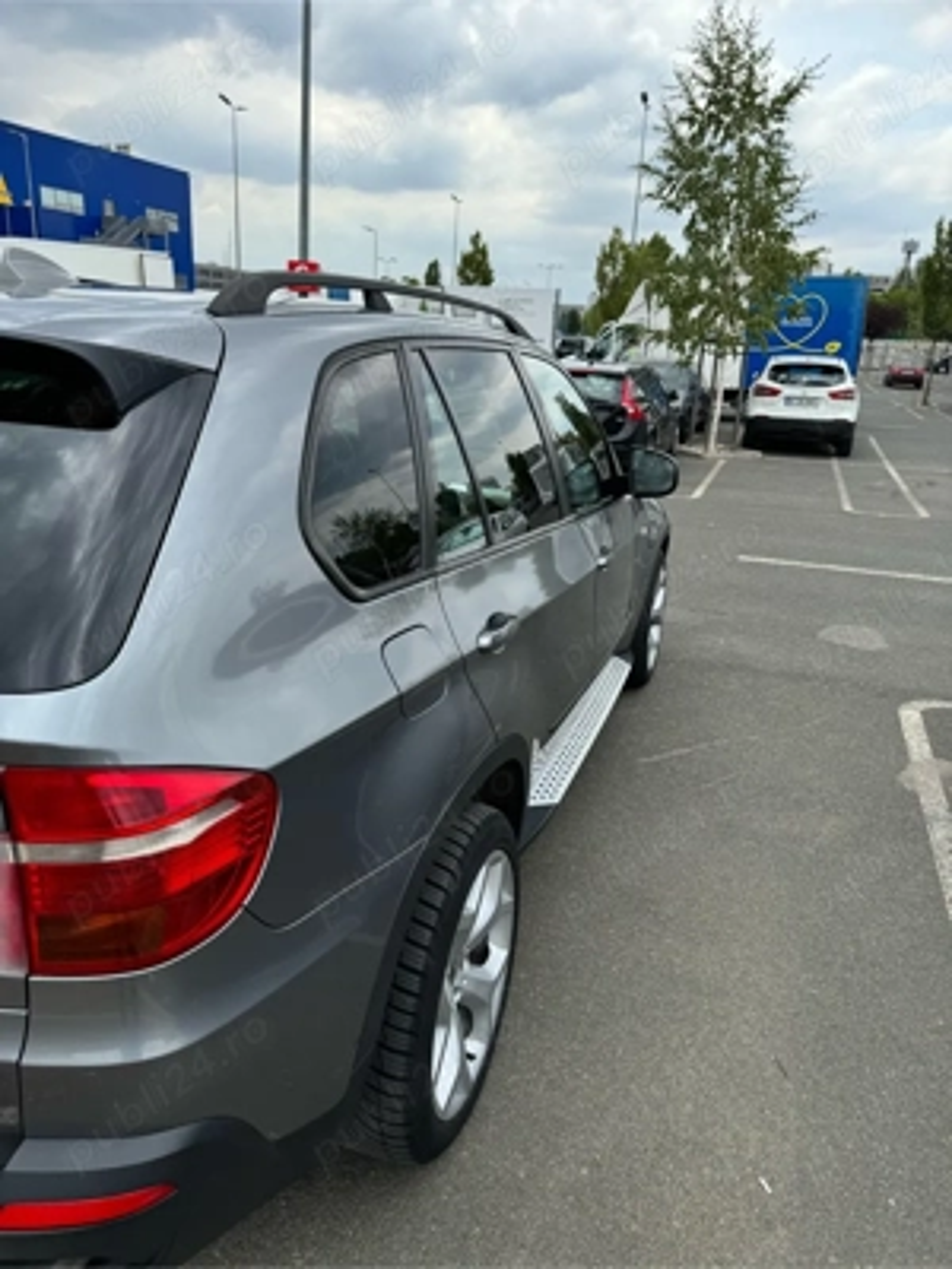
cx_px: 476
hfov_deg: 56.8
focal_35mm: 24
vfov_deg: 71.6
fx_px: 880
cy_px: 634
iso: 80
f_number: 1.78
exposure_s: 1/2041
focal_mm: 6.76
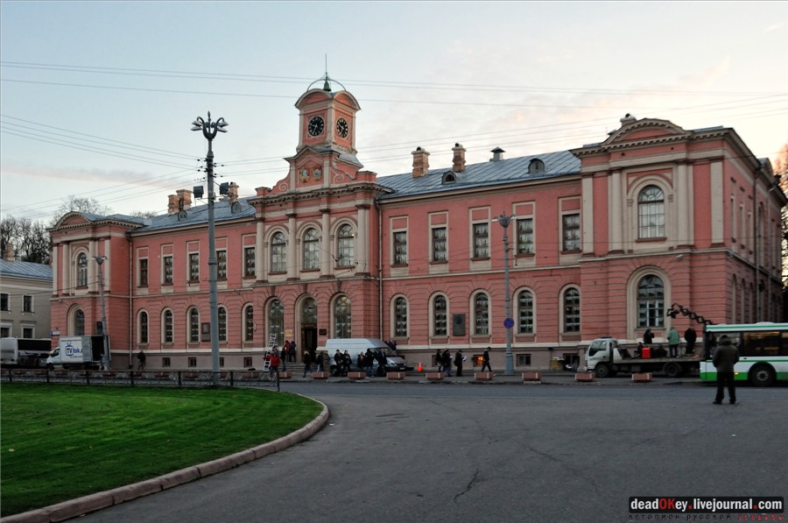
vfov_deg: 36.8
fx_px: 787
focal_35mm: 36
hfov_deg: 53.2
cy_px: 262
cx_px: 394
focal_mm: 24
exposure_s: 1/125
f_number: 5.6
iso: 800
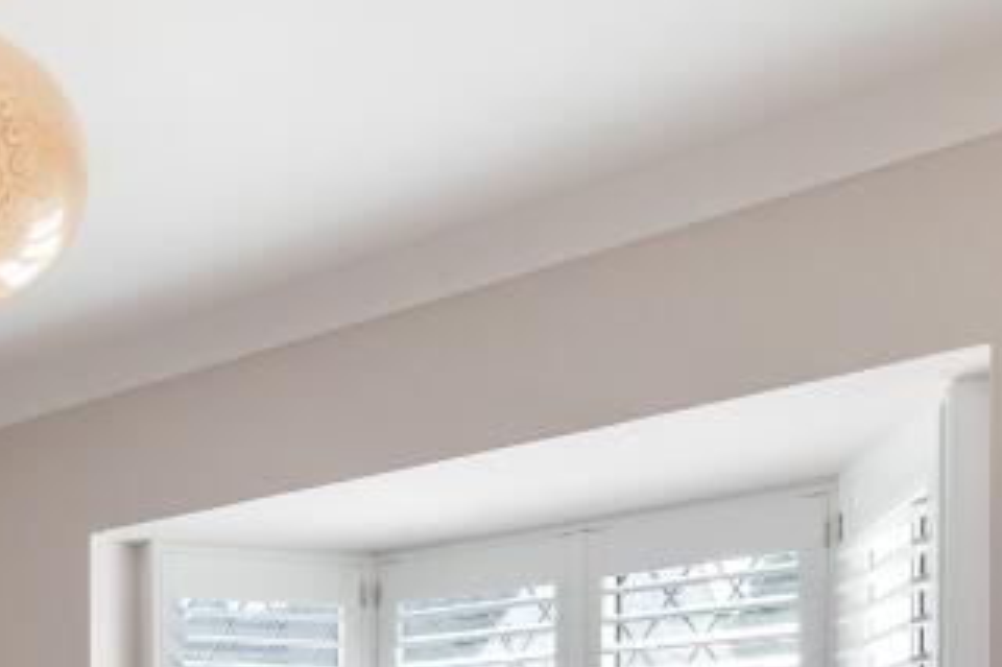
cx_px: 38
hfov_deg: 37.5
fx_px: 1335
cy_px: 866
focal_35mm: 48
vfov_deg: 24.5
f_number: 8
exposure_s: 1/160
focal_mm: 10
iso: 200
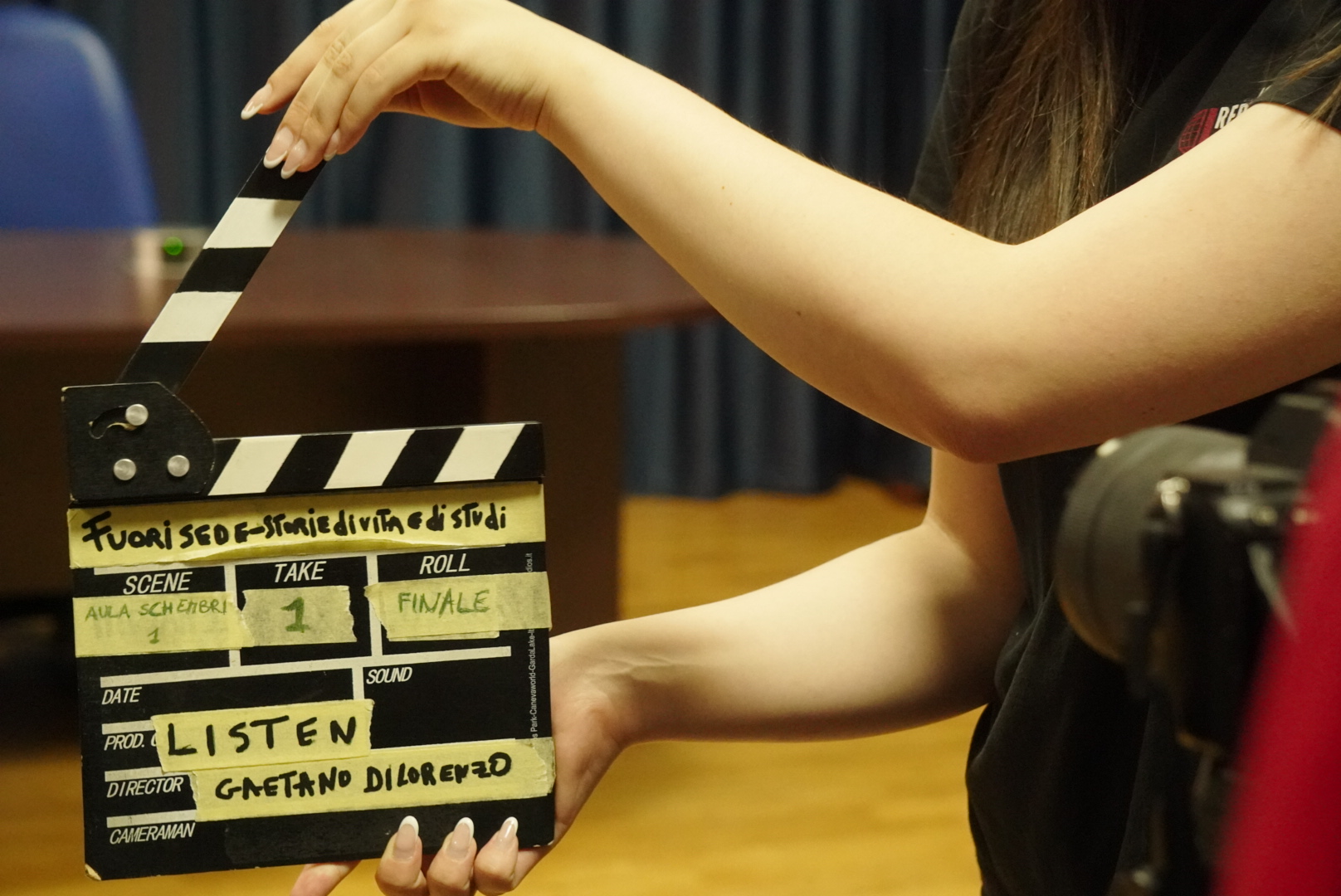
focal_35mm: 93
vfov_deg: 14.7
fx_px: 3467
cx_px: 670
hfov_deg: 21.9
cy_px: 448
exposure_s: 1/100
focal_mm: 62
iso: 6400
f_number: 5.6
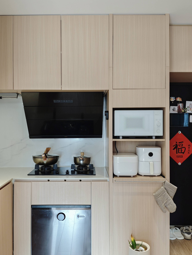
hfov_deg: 48.1
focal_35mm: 29
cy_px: 135
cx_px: 84
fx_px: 215
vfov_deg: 61.6
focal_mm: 6.55
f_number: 1.6
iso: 320
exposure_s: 1/64.5
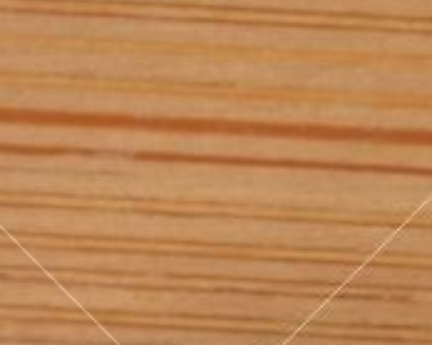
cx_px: 1112
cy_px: 799
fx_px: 5380
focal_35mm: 421
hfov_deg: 4.5
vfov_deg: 3.6
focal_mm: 40
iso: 200
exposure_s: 1/15
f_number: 18
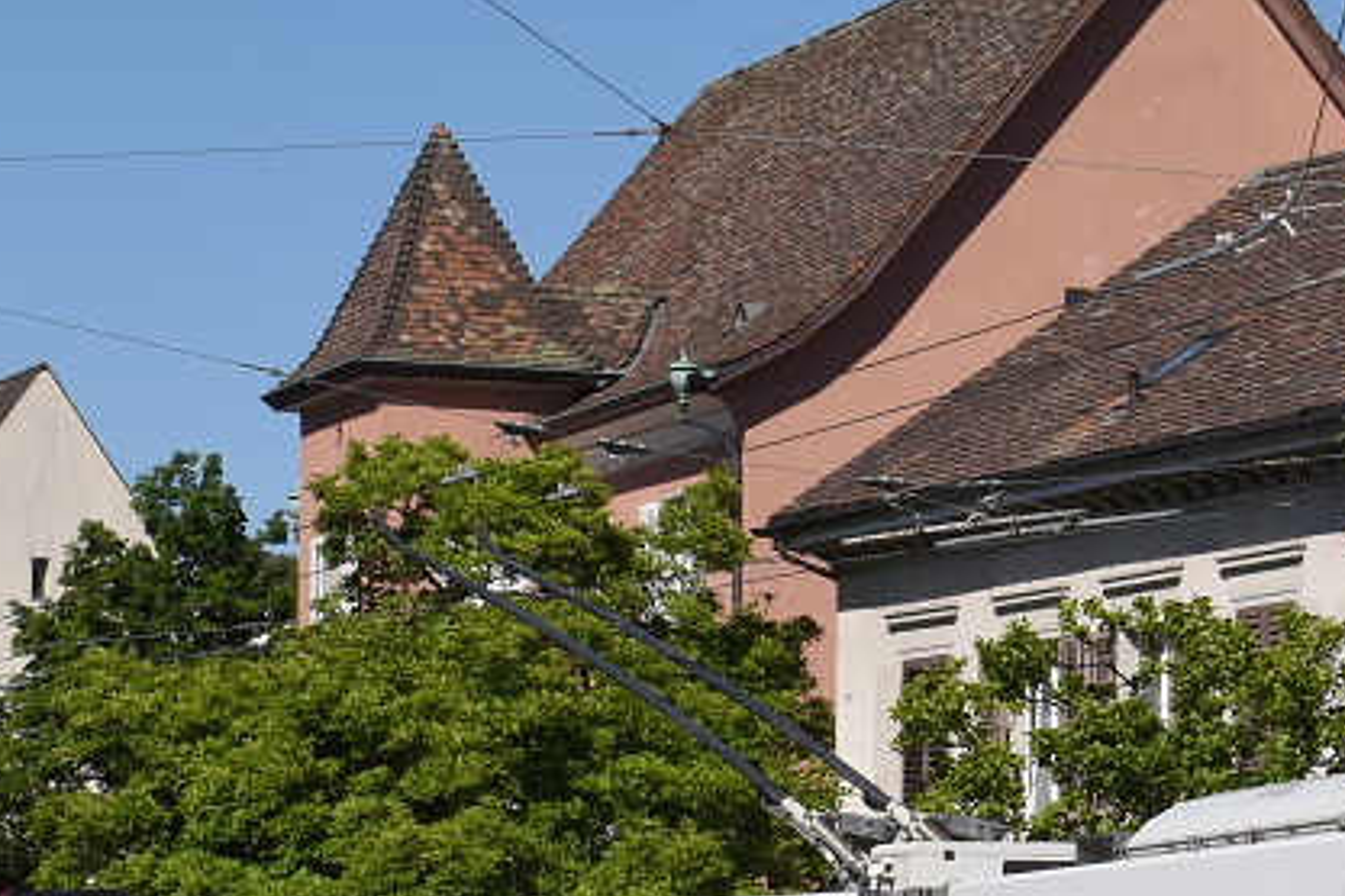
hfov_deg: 12.4
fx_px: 6127
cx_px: 1187
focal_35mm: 164
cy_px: 767
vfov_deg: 8.3
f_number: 13
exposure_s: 1/640
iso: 320
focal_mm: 38
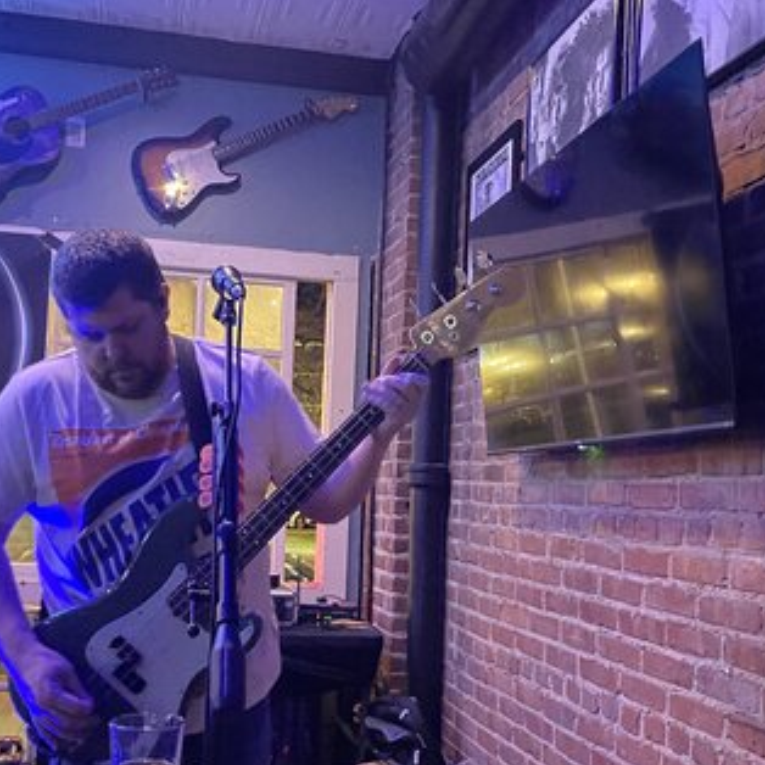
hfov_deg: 42.7
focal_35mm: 39
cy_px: 449
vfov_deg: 42.7
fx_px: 975
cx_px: 312
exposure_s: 1/30
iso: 1000
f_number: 1.6
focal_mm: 4.2
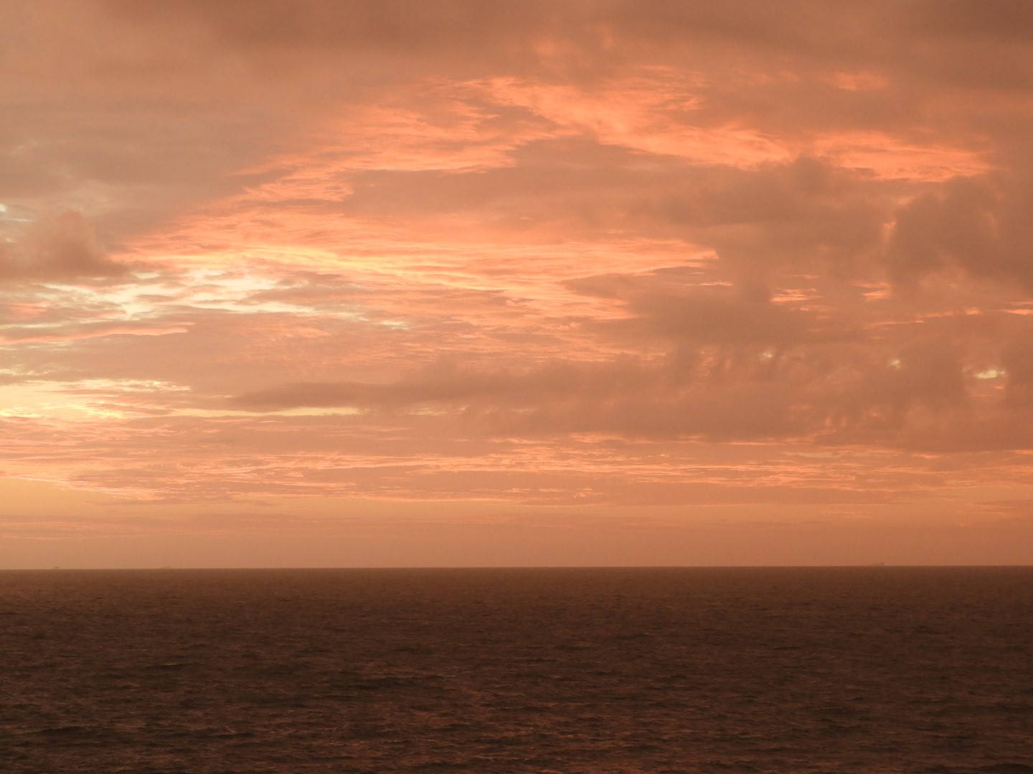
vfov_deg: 14.1
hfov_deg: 18.7
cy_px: 387
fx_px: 3133
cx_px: 516
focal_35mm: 105
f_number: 4.8
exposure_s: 1/60
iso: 250
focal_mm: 18.8
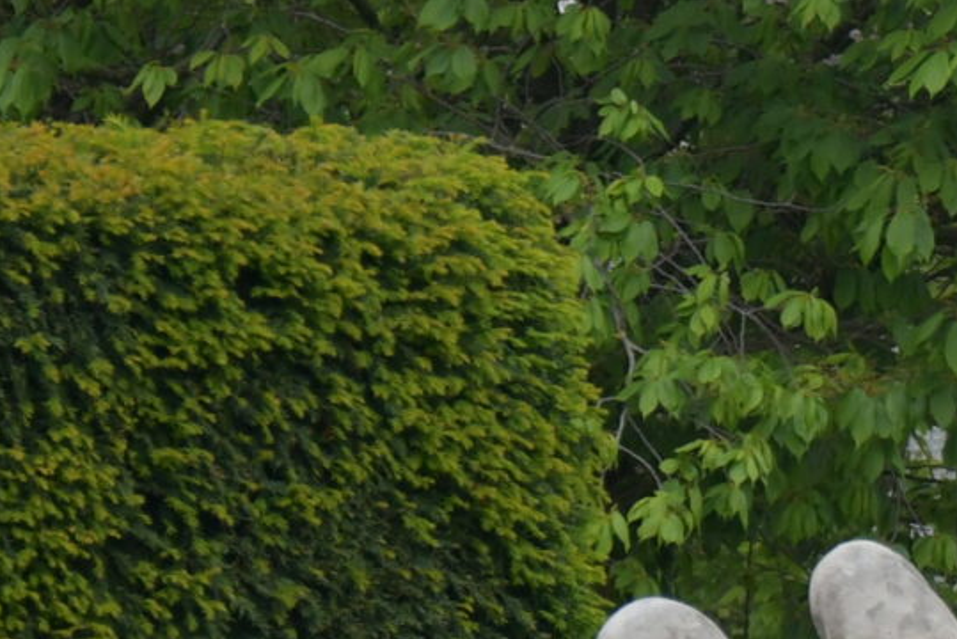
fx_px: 16038
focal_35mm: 603
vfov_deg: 2.3
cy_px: 464
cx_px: 1843
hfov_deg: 3.4
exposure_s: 1/500
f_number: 5.6
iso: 250
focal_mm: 85
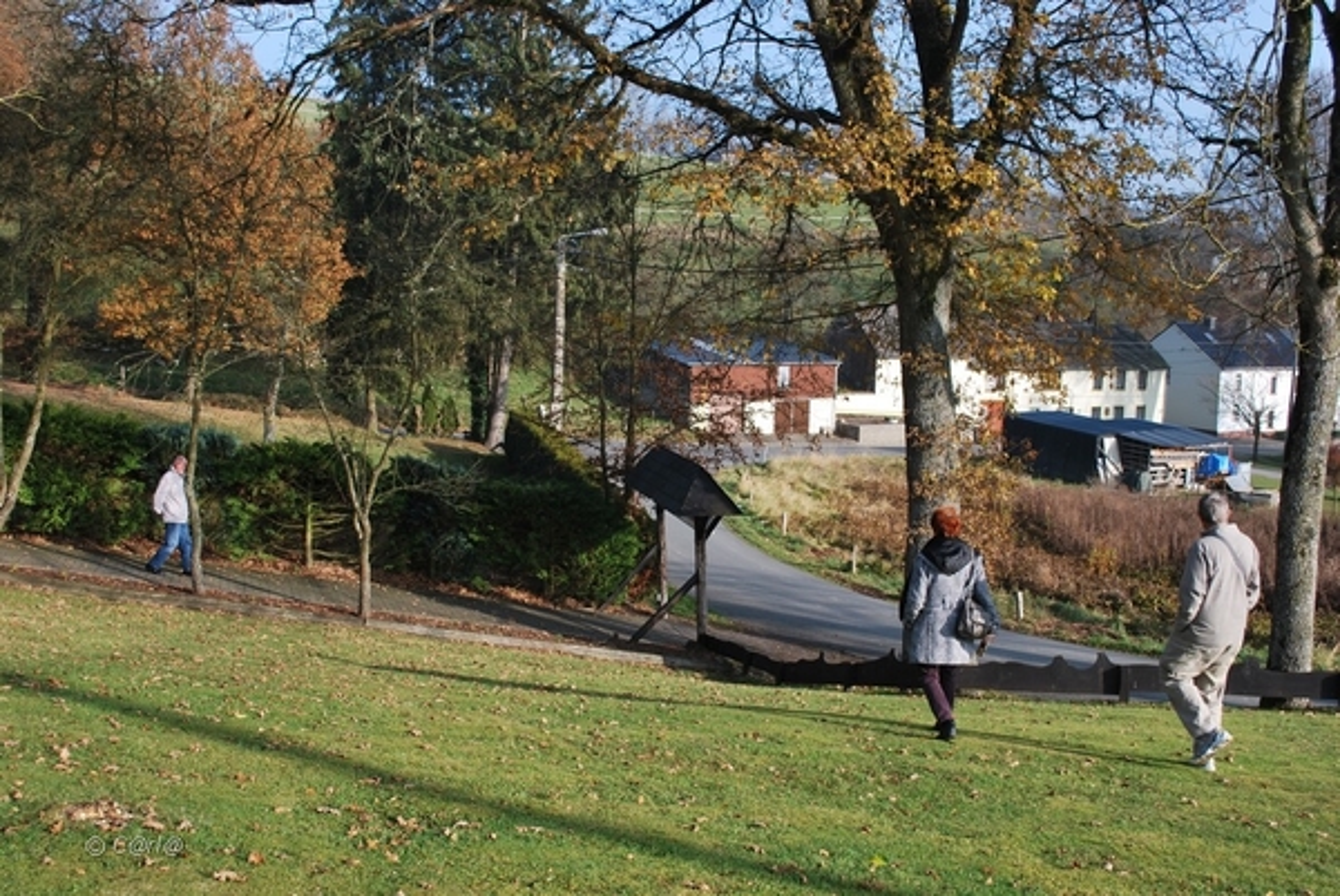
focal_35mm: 39
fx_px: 1453
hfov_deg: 49.5
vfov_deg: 34.3
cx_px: 670
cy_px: 448
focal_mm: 26
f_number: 6.3
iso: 100
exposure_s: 1/160
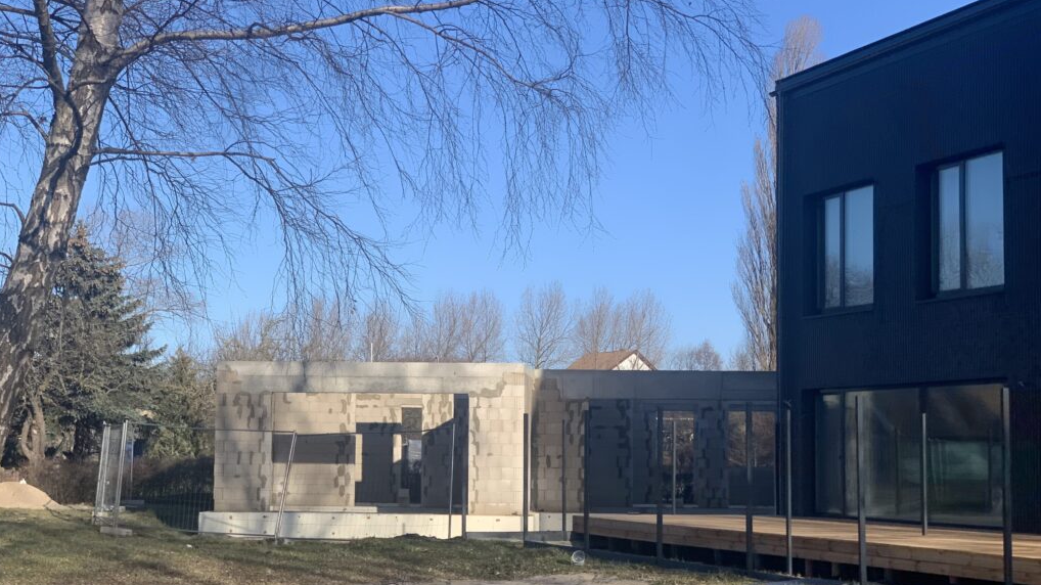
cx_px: 518
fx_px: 1573
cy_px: 353
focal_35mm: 57
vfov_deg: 21.0
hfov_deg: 36.6
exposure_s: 1/813
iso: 16
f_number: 2.4
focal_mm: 6
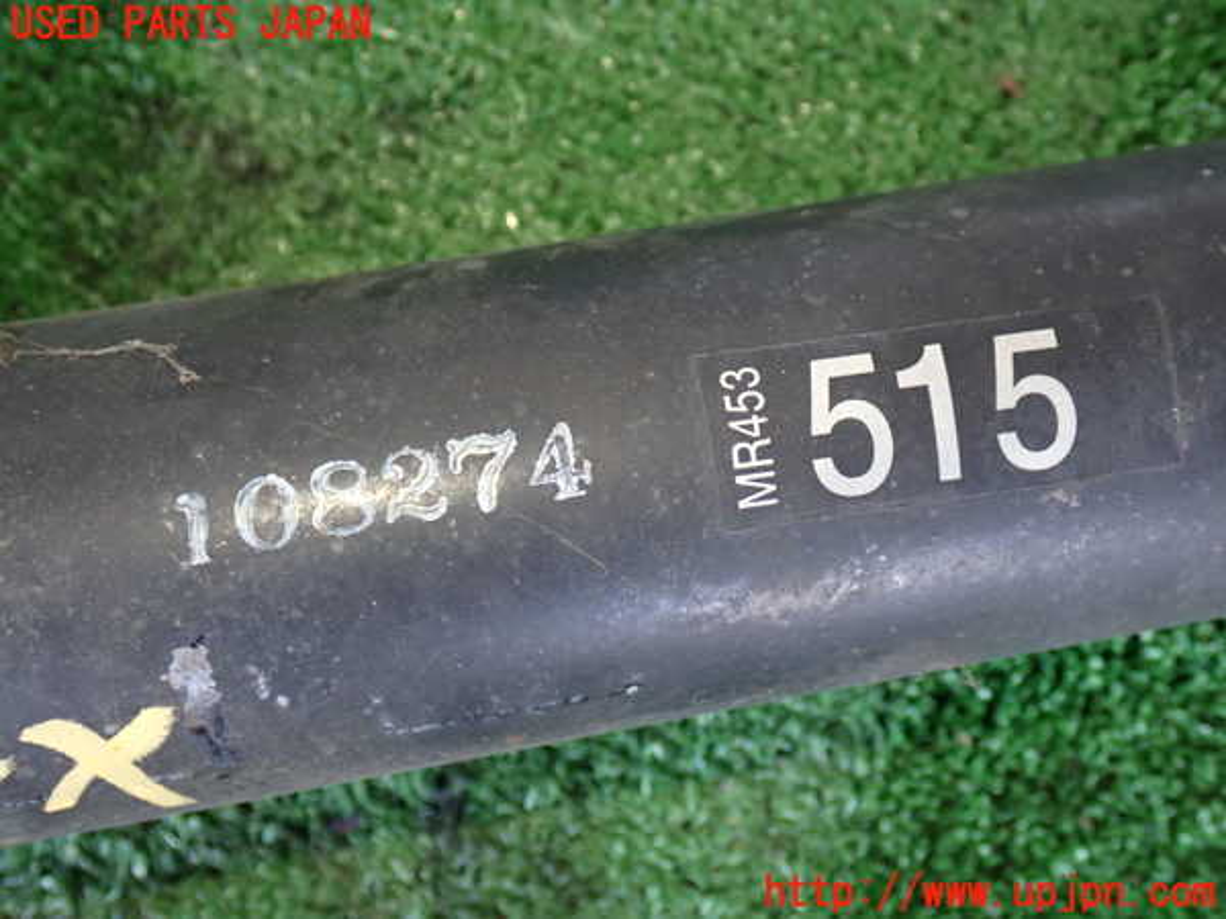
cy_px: 460
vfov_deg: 35.1
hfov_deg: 45.8
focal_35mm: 41
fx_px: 1452
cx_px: 613
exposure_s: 1/40
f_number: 2.8
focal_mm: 7.31
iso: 250
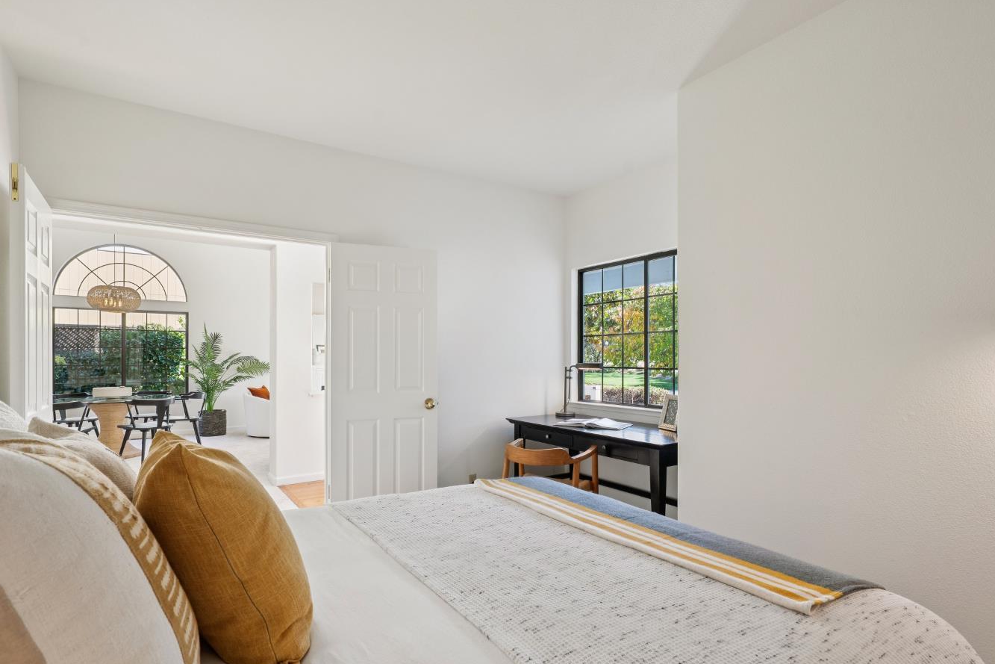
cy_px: 370
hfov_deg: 89.9
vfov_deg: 67.2
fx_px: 498
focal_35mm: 18
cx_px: 476
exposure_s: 1/30
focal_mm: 16
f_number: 8
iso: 400
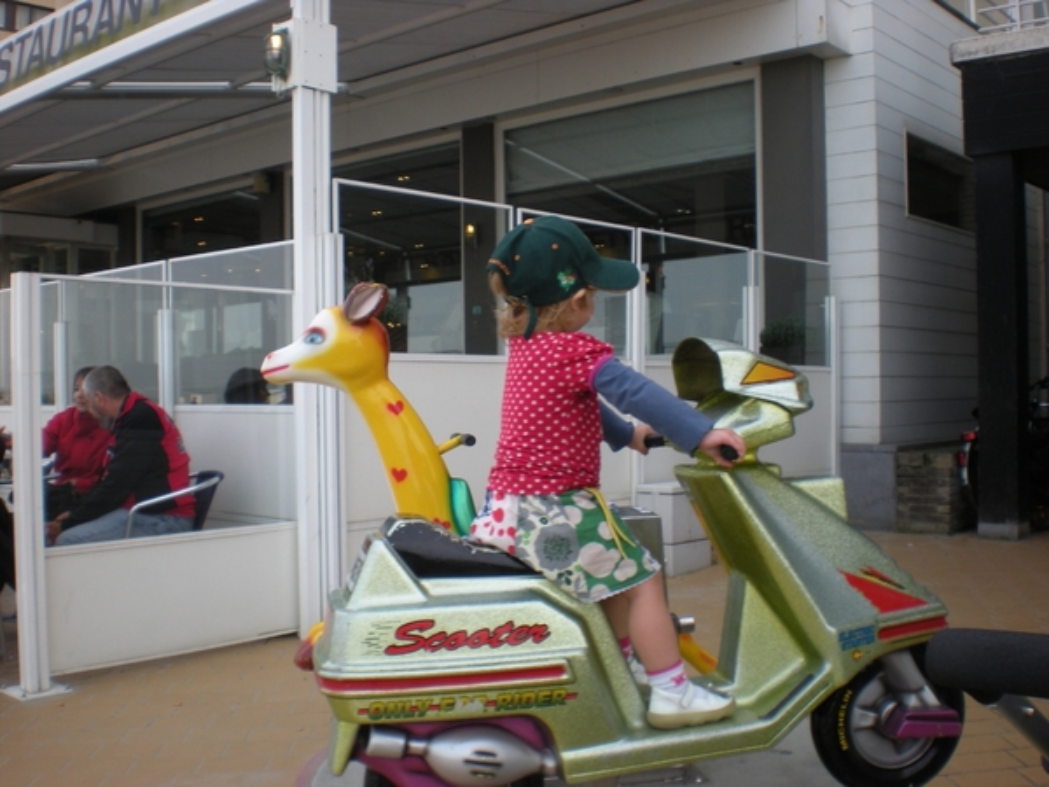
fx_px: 1152
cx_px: 524
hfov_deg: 49.0
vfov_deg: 37.7
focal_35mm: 38
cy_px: 394
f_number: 4.6
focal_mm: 6.3
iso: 64
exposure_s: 1/149
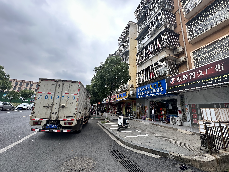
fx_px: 93
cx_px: 114
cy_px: 86
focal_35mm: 14
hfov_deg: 102.1
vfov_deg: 85.7
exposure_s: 1/157
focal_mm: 2.22
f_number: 2.2
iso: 40
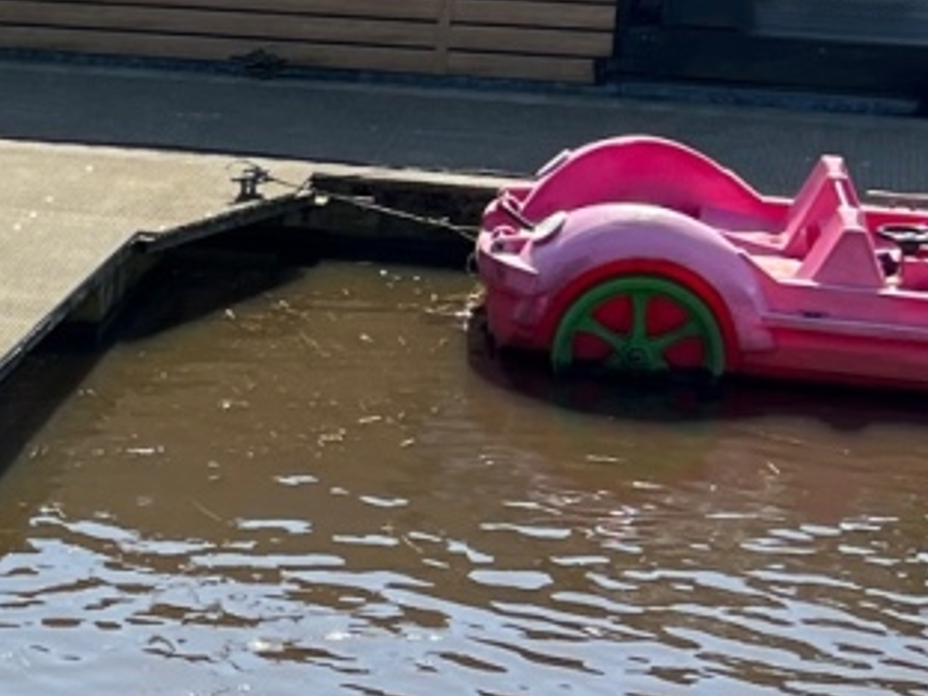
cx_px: -440
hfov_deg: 14.7
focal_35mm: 125
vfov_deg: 11.9
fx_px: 3351
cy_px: 403
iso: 50
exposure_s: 1/2513
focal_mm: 5.7
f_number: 1.5
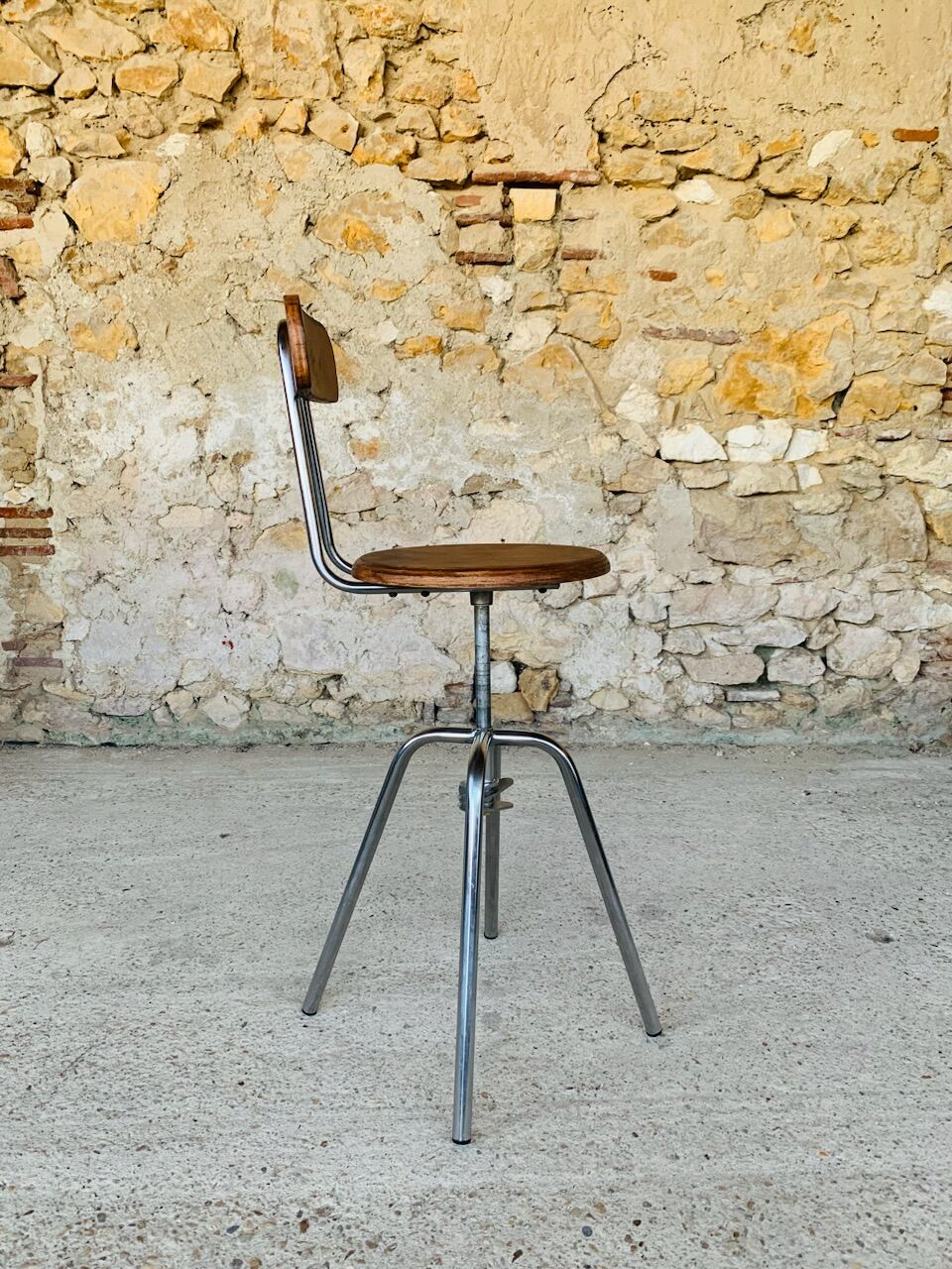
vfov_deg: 67.3
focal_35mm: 26
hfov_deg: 53.1
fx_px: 953
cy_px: 634
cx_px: 476
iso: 64
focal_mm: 4.25
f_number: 1.8
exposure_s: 1/121
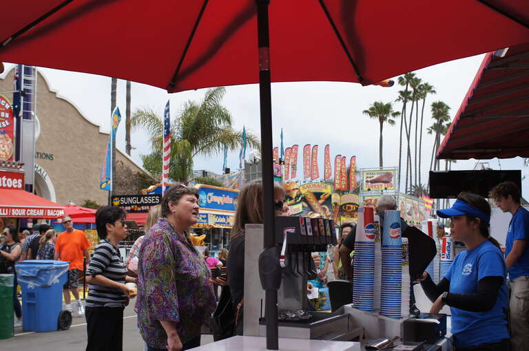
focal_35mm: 45
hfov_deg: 43.7
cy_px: 176
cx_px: 264
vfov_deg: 29.8
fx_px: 660
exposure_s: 1/400
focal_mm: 30
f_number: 6.3
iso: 100
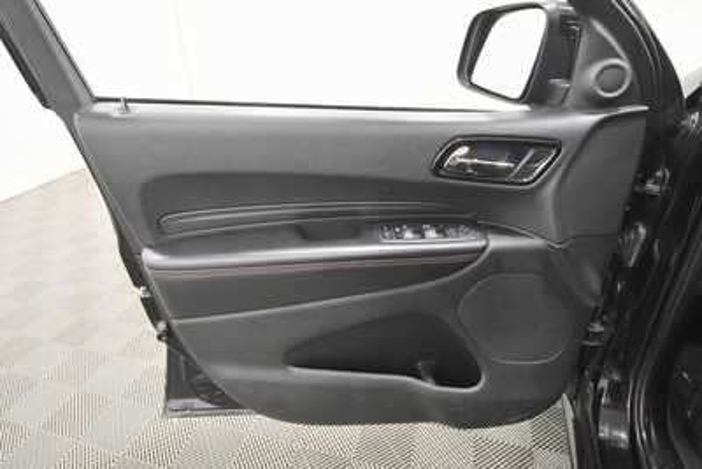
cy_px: 234
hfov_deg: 81.2
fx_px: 410
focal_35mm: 21
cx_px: 351
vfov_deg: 59.5
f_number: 5
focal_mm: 14
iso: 3200
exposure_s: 1/125
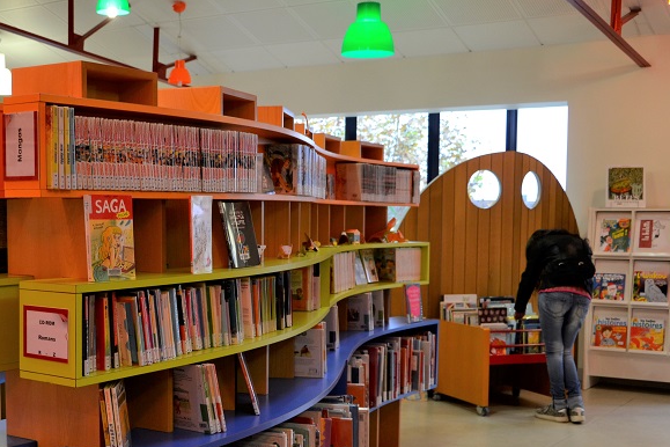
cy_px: 290
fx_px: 1042
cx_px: 200
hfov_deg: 35.1
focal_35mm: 56
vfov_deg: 24.1
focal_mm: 24
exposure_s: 1/40
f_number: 3.8
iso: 400
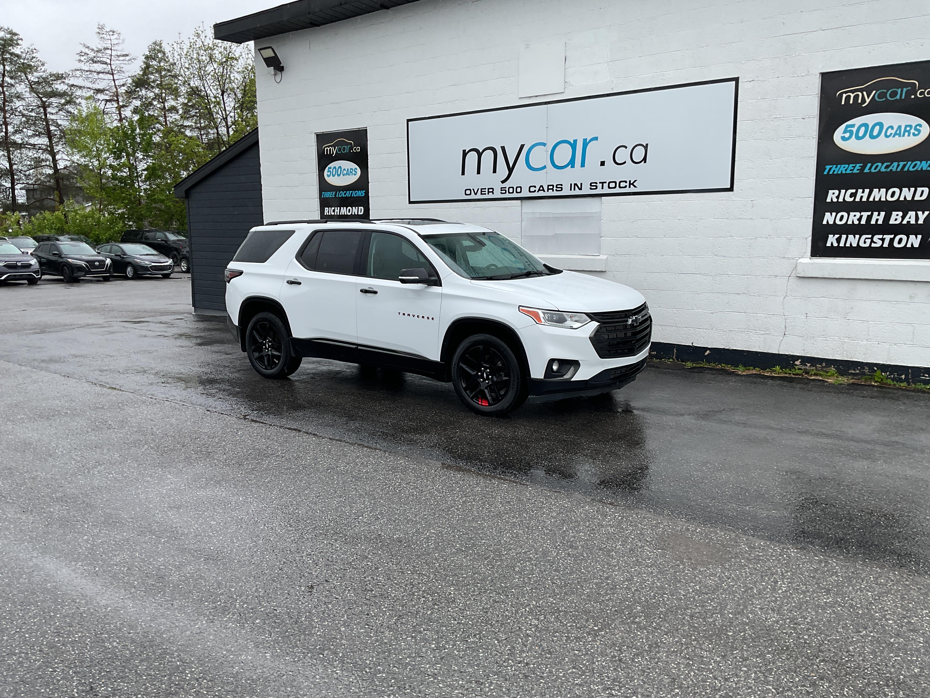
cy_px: 349
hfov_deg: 61.7
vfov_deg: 48.2
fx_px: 779
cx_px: 465
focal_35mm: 29
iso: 16
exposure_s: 1/709
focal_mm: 3
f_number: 1.8
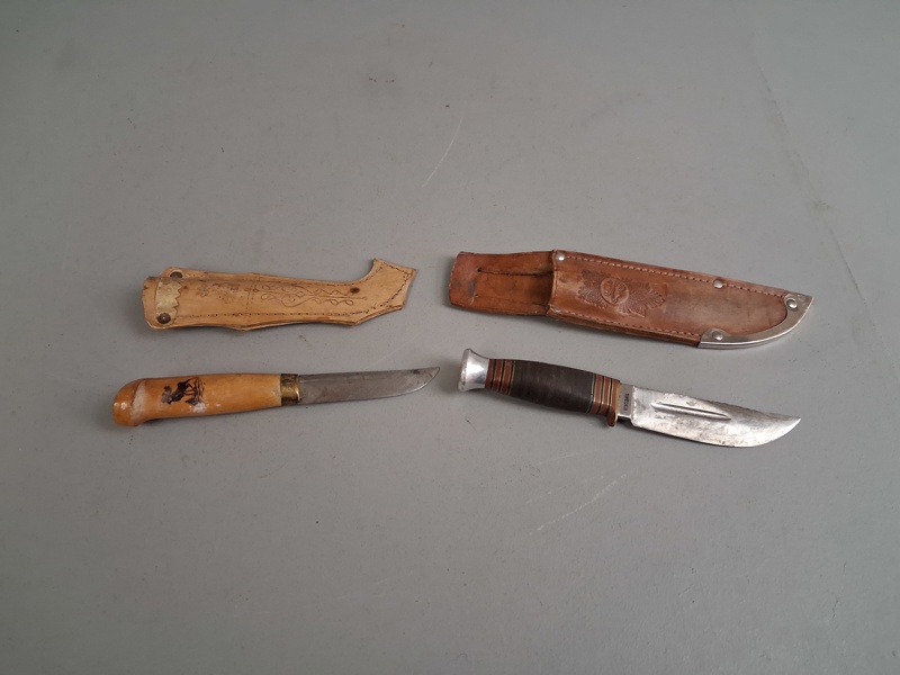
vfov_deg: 51.4
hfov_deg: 65.3
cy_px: 338
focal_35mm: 27
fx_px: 702
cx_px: 450
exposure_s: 1/100
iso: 400
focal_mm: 4
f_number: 1.8
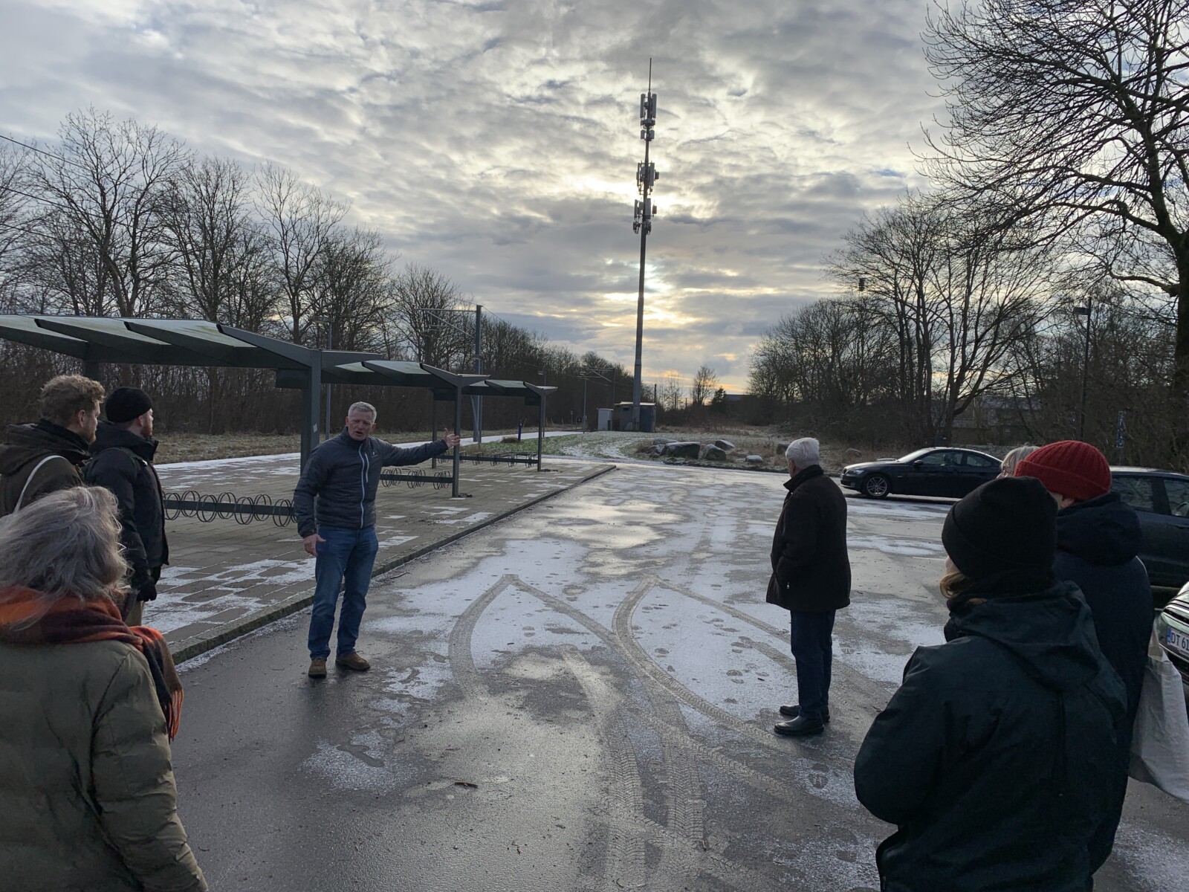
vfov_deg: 53.1
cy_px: 446
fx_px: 893
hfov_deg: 67.3
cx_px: 594
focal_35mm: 26
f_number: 1.8
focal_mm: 4.25
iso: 25
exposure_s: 1/2160
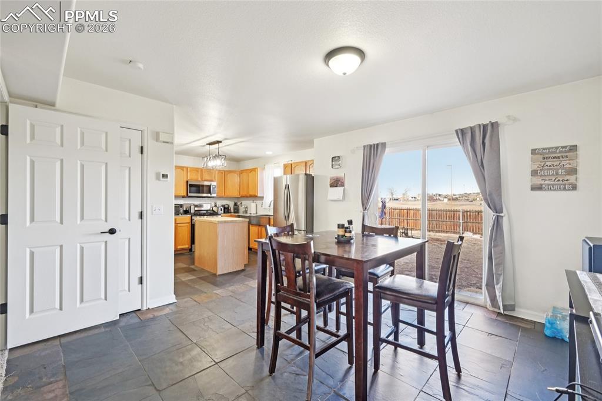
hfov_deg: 100.4
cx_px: 301
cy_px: 200
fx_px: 251
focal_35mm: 15
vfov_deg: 77.3
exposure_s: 1/13
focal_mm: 10
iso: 800
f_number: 8
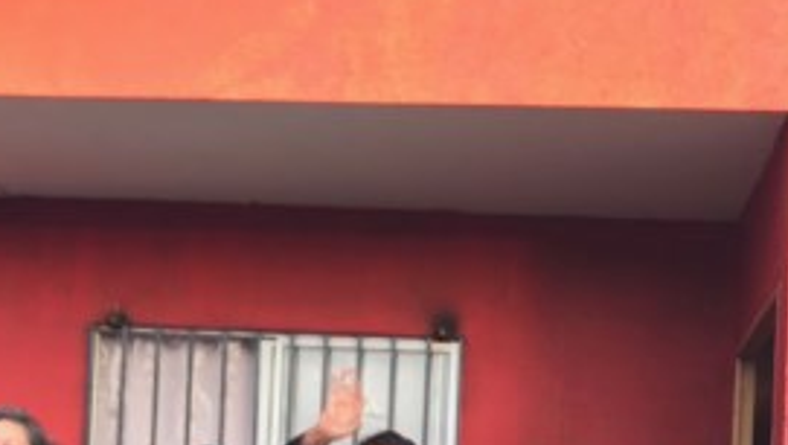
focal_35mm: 72
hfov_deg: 29.2
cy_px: 614
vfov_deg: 15.8
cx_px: 518
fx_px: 1506
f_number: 1.8
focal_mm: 3.99
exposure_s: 1/50
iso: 20
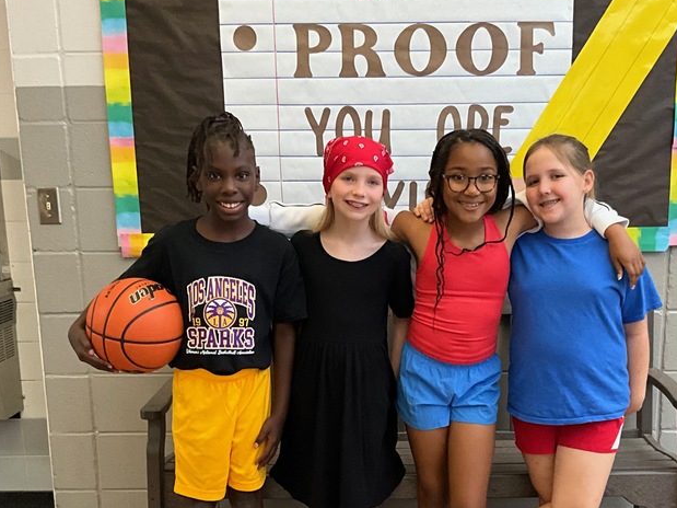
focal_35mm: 48
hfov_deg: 39.6
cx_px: 382
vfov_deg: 29.9
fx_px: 939
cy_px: 369
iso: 250
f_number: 1.8
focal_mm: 3
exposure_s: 1/60
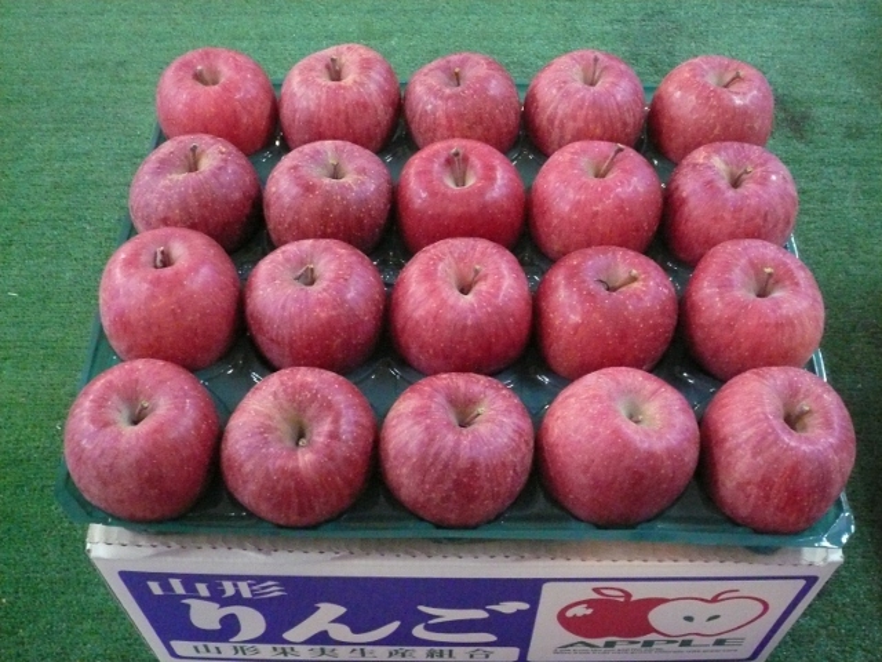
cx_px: 441
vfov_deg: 38.7
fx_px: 943
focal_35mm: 37
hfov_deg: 50.1
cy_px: 331
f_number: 3.1
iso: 800
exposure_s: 1/15
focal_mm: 6.1
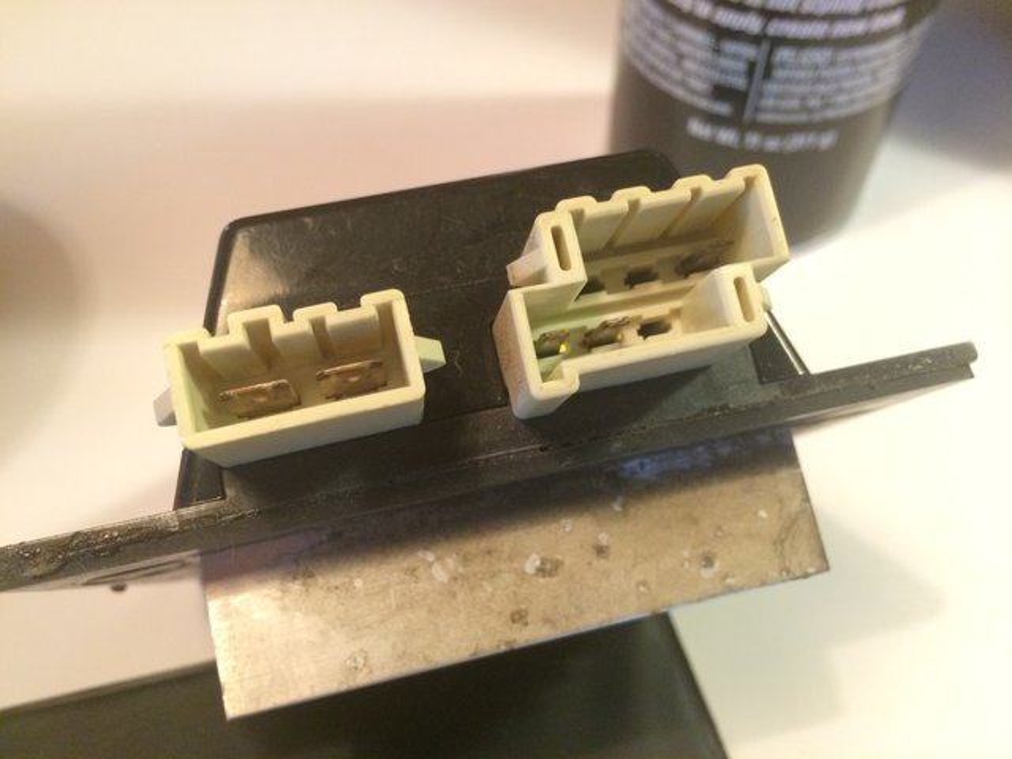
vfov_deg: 48.2
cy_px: 380
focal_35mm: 29
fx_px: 848
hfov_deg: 61.7
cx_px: 506
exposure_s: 1/20
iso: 250
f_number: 2.2
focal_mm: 4.15
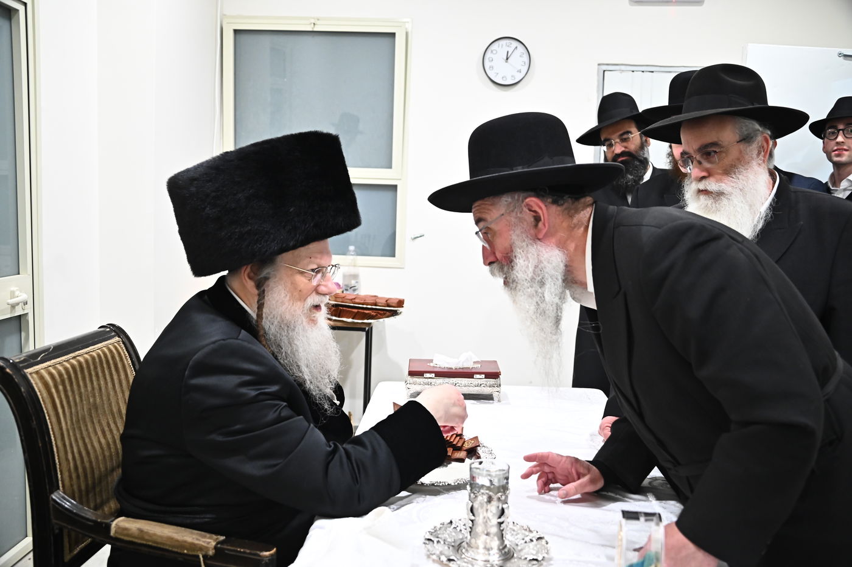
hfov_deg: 58.7
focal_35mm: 32
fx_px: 757
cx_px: 426
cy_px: 284
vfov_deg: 41.1
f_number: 3.8
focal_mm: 32
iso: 3200
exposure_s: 1/200
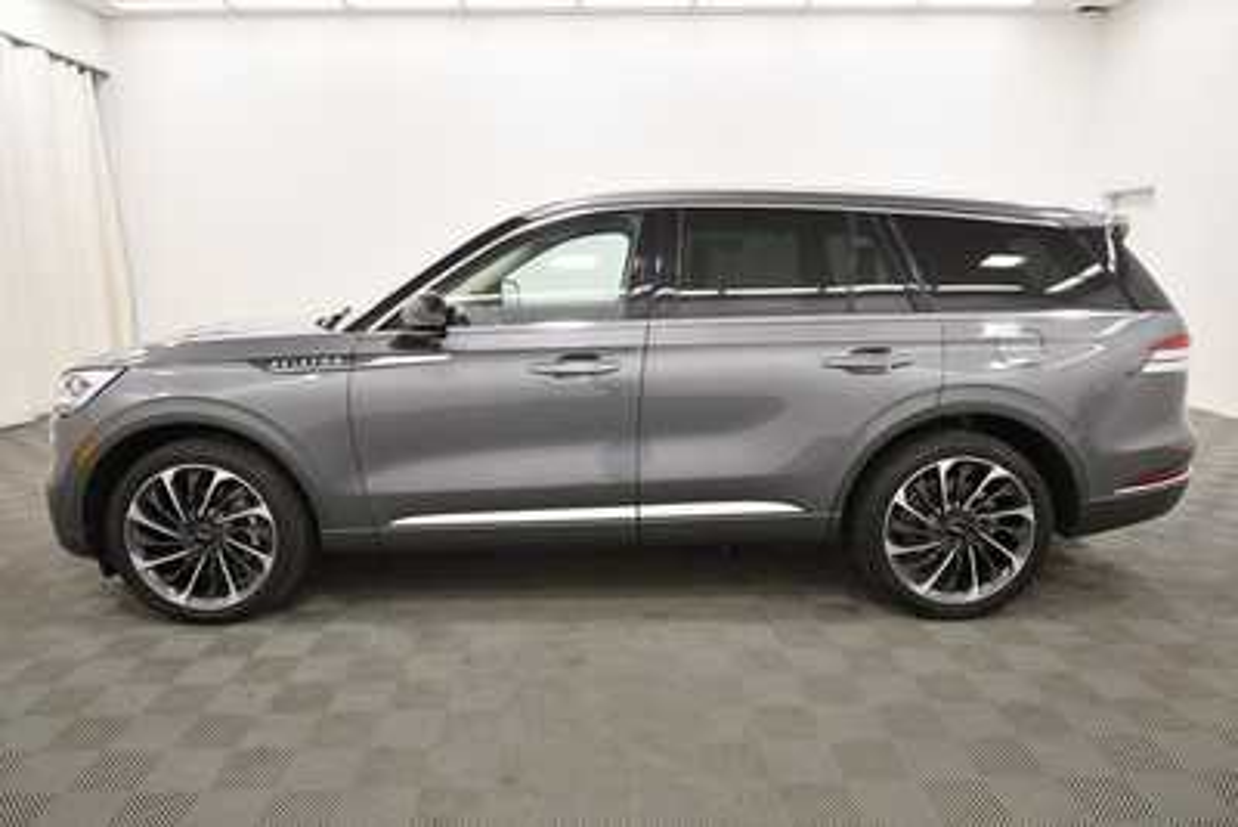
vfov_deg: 53.2
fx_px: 826
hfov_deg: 73.7
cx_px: 619
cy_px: 414
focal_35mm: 24
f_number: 5.3
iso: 1000
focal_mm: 16
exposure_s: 1/125
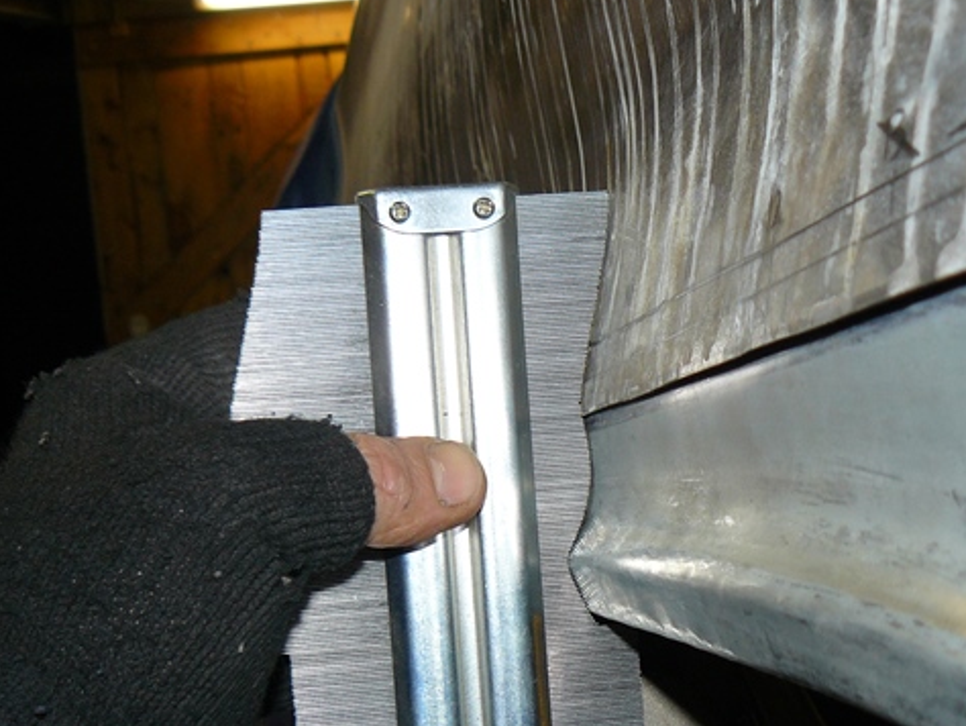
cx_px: 580
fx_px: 1564
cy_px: 499
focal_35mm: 56
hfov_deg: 34.2
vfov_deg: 25.9
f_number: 2.8
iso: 100
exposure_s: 1/30
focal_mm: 6
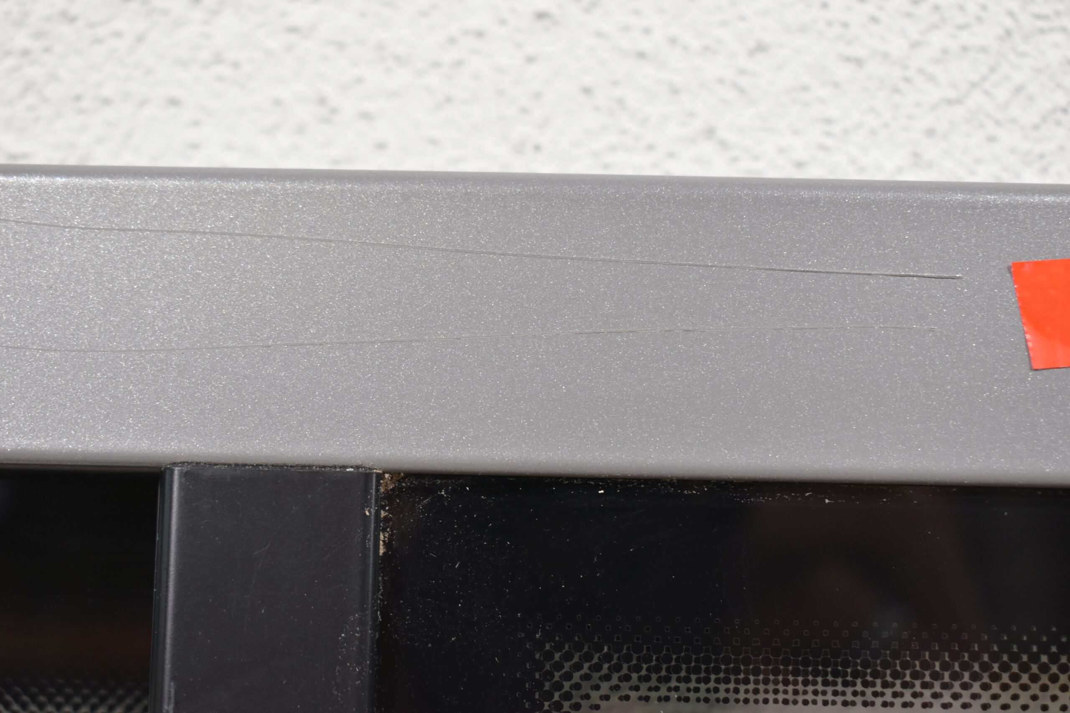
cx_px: 535
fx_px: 1694
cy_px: 356
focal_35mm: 57
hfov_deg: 35.1
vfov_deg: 23.8
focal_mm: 38
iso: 500
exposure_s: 1/60
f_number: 5.6
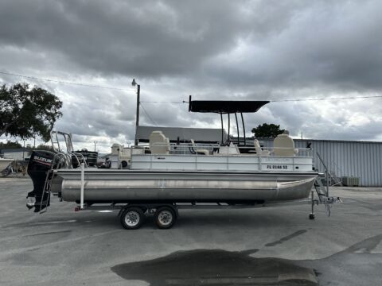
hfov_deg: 71.6
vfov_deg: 56.8
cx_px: 191
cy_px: 143
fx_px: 265
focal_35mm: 24
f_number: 1.78
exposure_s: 1/4016
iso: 80
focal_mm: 6.86
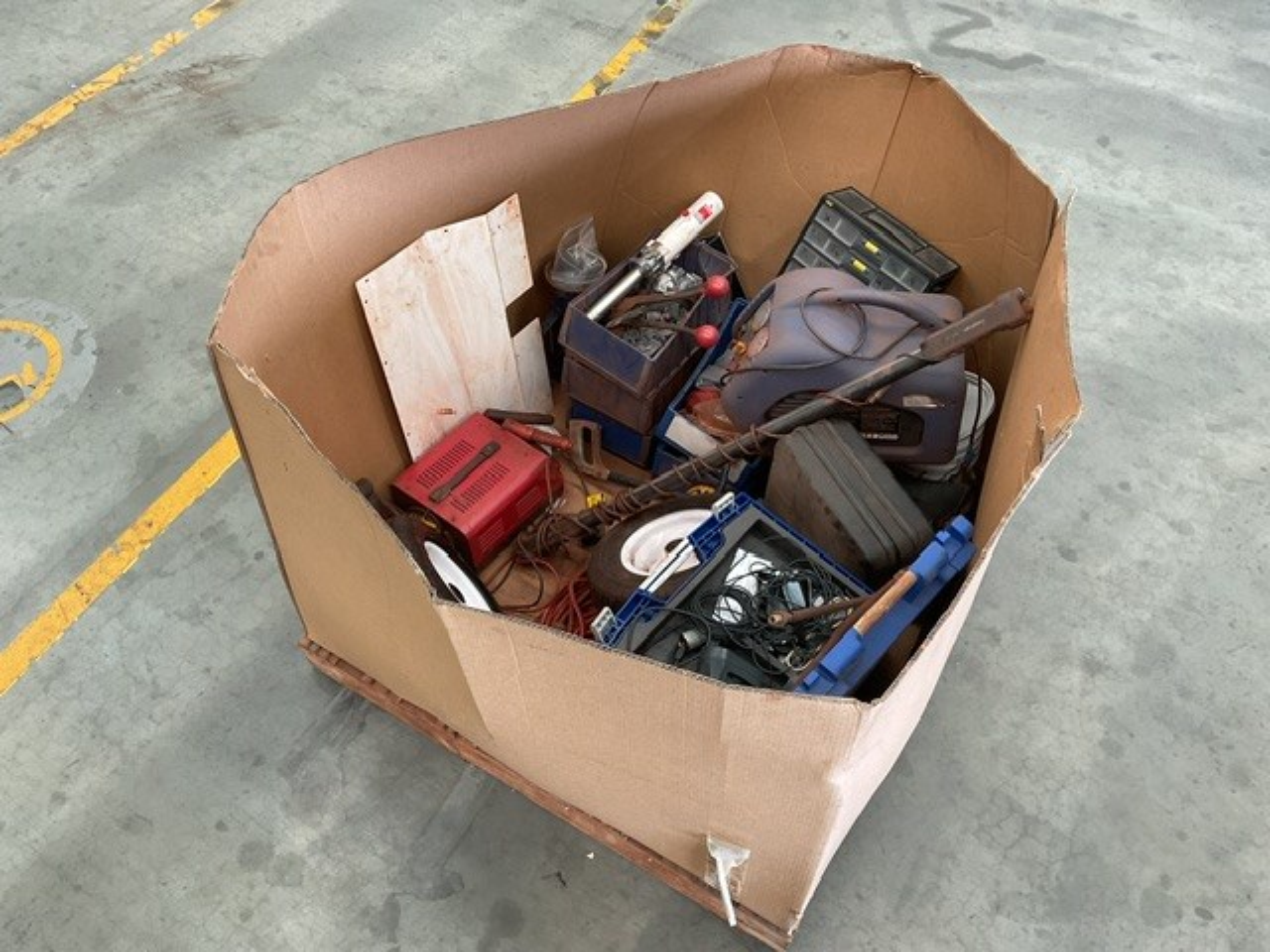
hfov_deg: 61.7
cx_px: 635
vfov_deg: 48.2
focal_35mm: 29
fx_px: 1064
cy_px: 476
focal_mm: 3
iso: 80
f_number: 1.8
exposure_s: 1/60
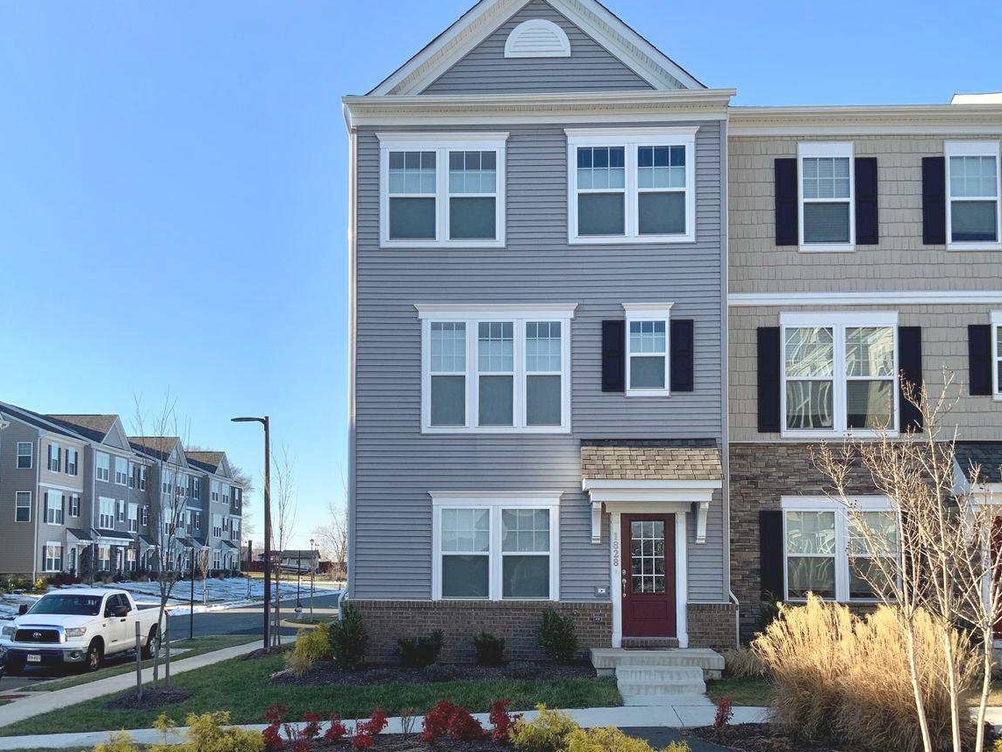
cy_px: 511
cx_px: 504
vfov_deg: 36.4
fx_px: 1129
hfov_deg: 47.9
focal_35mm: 39
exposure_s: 1/842
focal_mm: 3
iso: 16
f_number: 1.8
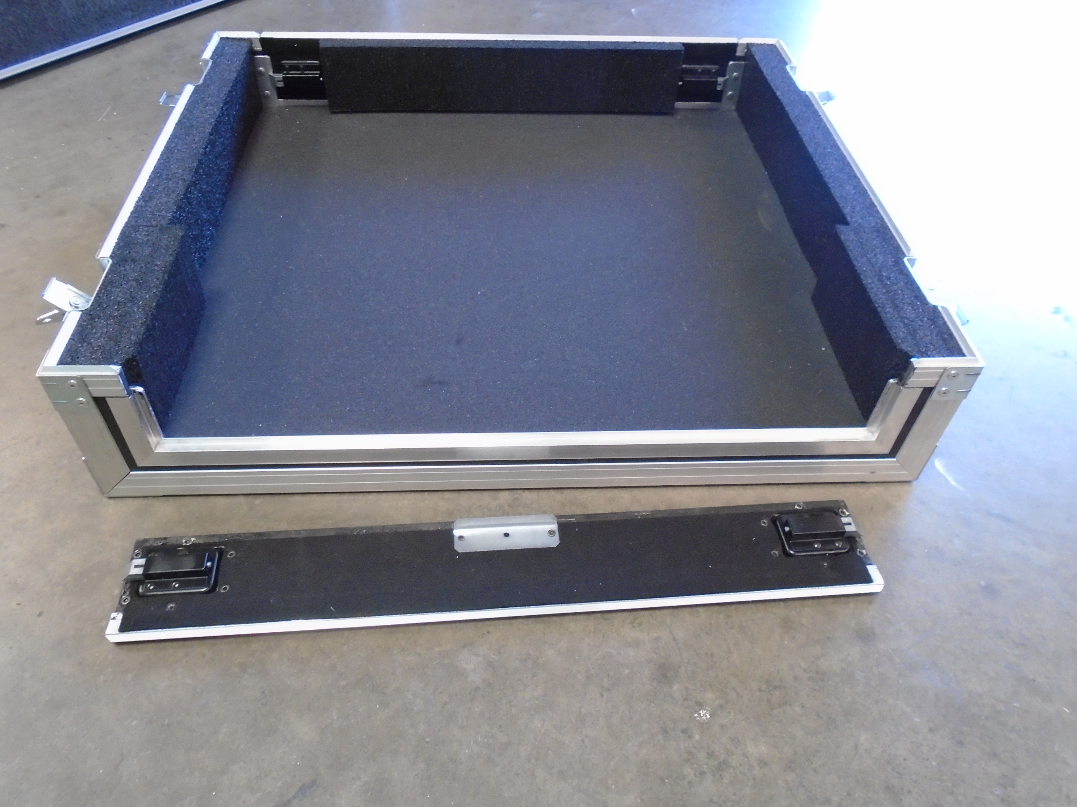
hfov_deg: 67.3
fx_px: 809
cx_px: 538
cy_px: 404
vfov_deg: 53.1
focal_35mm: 26
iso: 320
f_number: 3.2
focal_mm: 4.6
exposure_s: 1/30
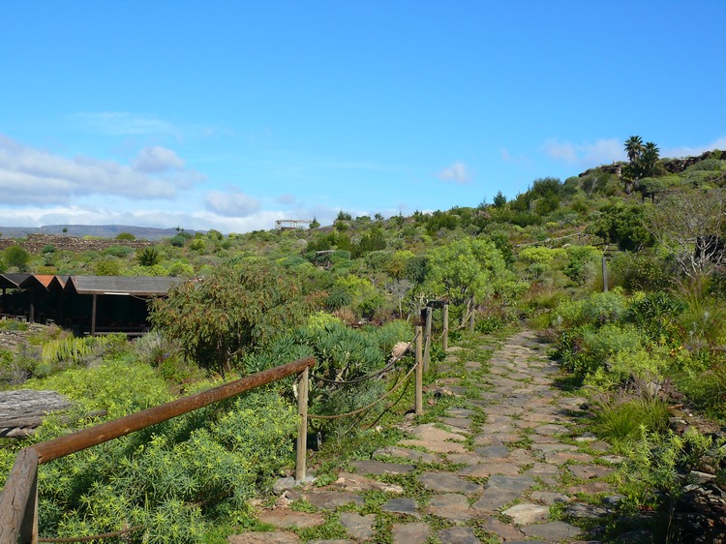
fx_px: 734
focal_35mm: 35
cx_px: 363
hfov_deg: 52.6
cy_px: 272
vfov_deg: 40.7
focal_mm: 7.4
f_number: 5.6
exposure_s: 1/200
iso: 100
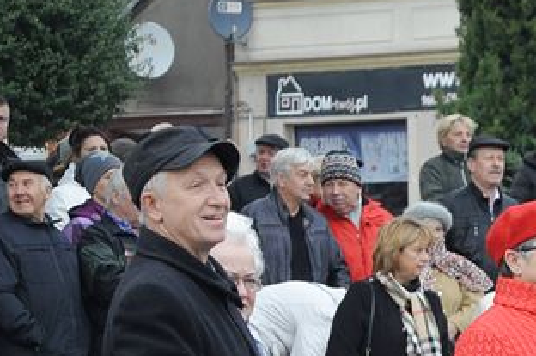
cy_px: 465
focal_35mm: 286
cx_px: 608
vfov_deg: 4.8
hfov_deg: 7.2
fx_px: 4252
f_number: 5.3
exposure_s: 1/250
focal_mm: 70
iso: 800
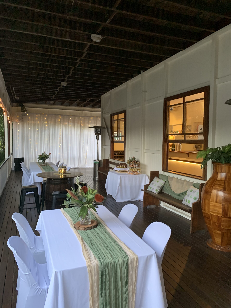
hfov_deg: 53.1
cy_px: 154
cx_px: 116
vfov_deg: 67.3
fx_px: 231
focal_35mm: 26
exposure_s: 1/48
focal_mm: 4.25
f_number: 1.8
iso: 400
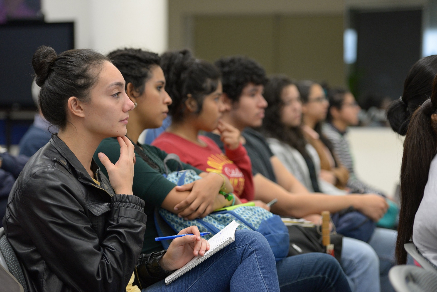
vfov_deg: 15.2
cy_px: 146
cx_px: 218
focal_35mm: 90
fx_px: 1093
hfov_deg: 22.6
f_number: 2.8
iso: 1600
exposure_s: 1/100
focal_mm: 90
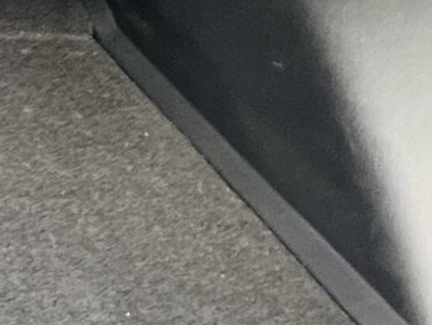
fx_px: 1186
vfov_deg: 15.3
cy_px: -5
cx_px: -522
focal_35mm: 95
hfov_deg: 15.1
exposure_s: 1/99
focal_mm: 1.57
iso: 250
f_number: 1.8
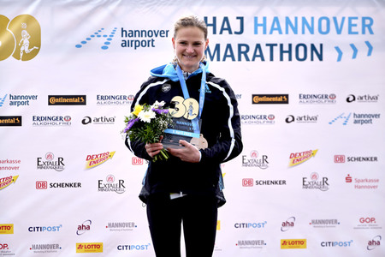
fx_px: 1059
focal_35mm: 99
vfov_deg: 13.8
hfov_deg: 20.6
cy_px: 128
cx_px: 192
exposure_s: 1/500
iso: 160
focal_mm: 66
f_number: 3.2
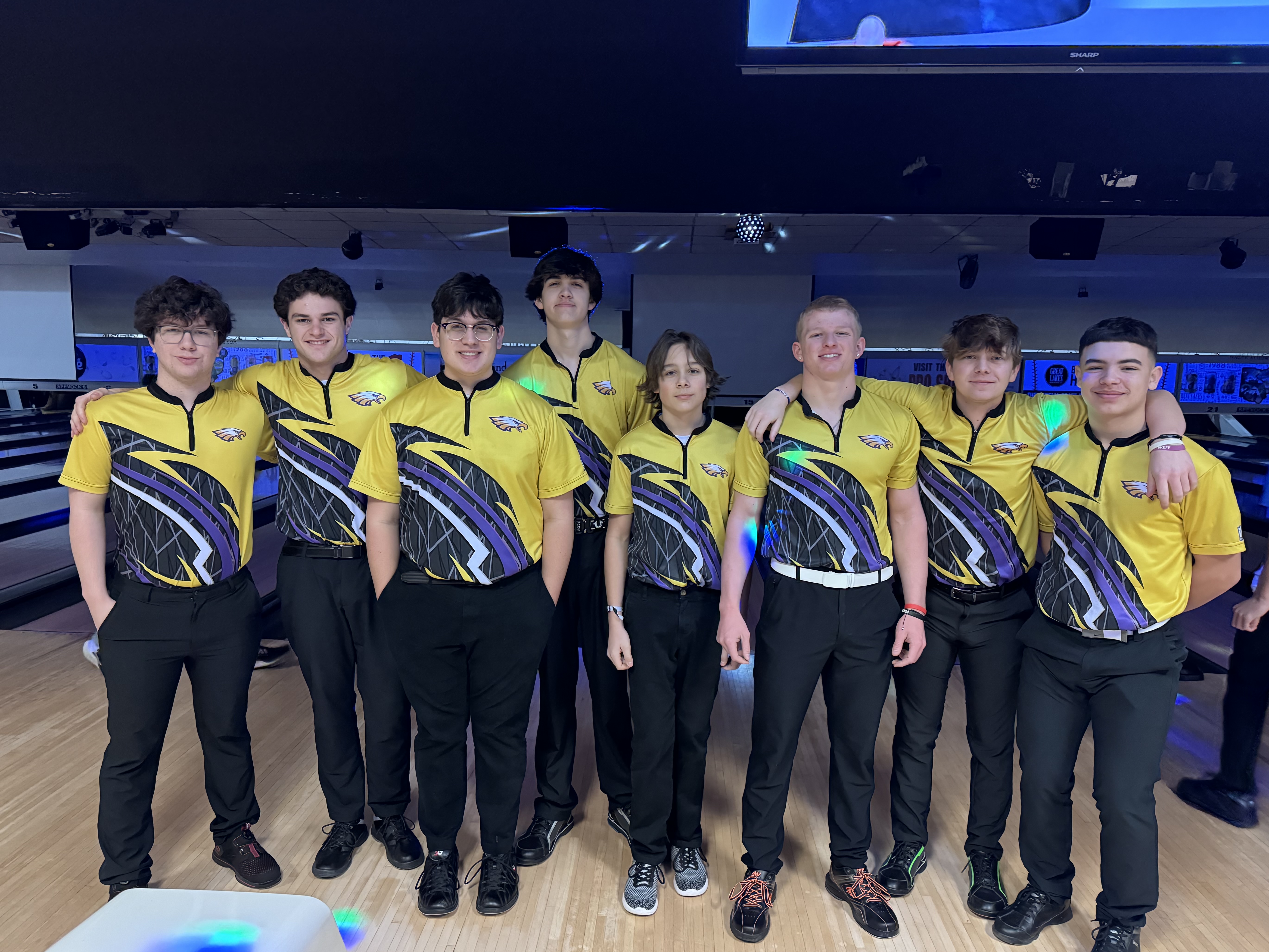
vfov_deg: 54.9
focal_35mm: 25
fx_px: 916
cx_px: 624
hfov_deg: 69.4
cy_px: 476
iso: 800
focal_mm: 6.86
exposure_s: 1/53
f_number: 1.78
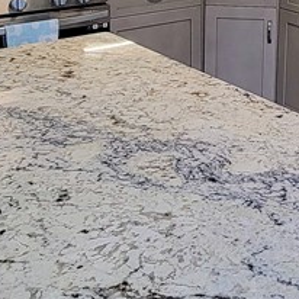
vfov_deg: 27.6
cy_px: -26
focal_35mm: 57
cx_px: 351
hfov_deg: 26.9
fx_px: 557
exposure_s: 1/60
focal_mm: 2.2
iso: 125
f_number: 2.2
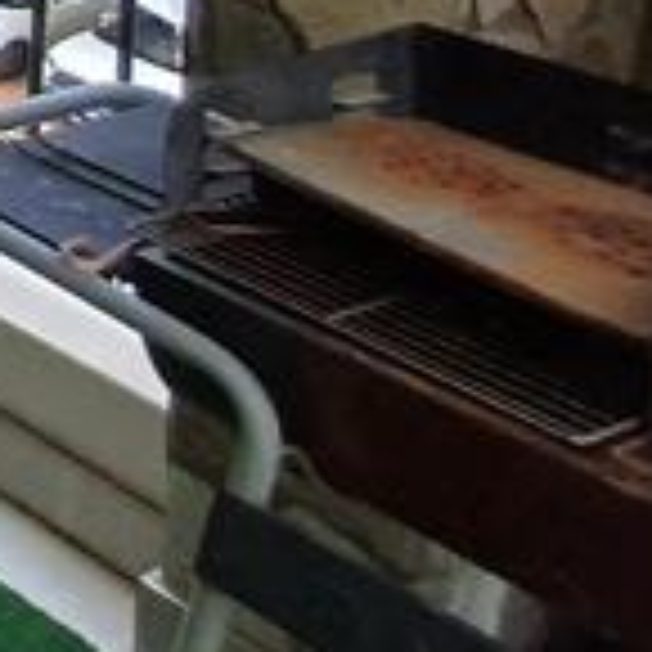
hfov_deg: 13.5
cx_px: -1034
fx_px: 1662
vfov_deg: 18.5
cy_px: -436
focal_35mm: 78
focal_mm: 1.64
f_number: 2.2
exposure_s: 1/385
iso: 40
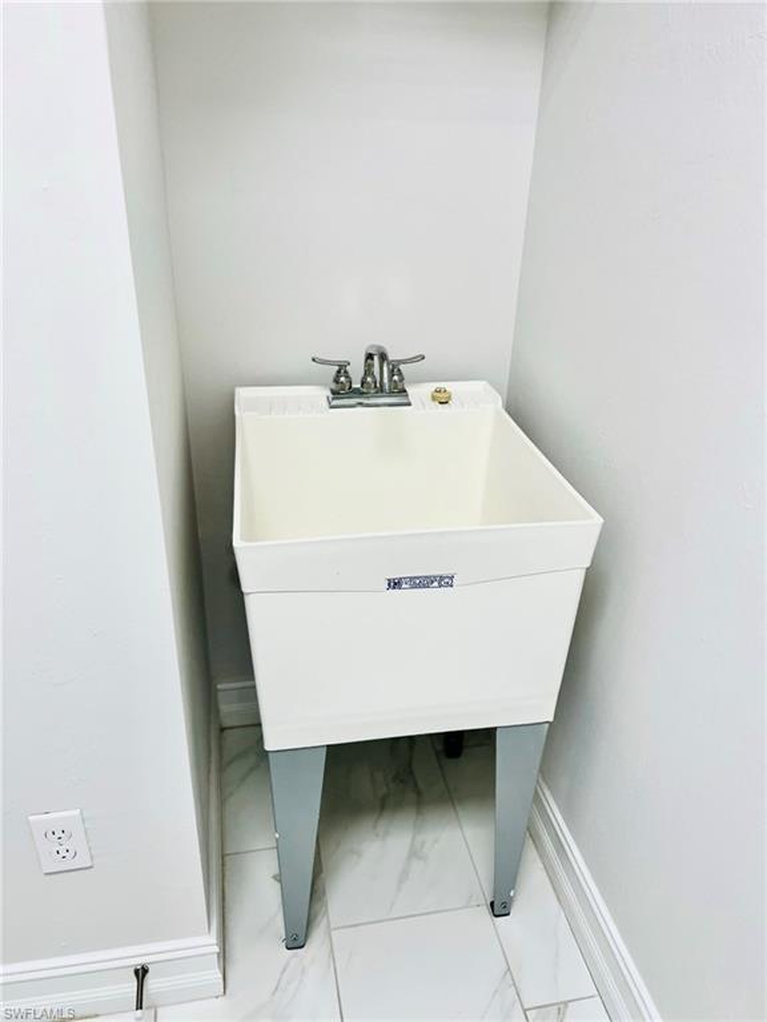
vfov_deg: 67.3
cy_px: 511
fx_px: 768
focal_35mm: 26
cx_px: 384
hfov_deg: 53.1
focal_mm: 5.7
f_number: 1.5
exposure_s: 1/120
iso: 64
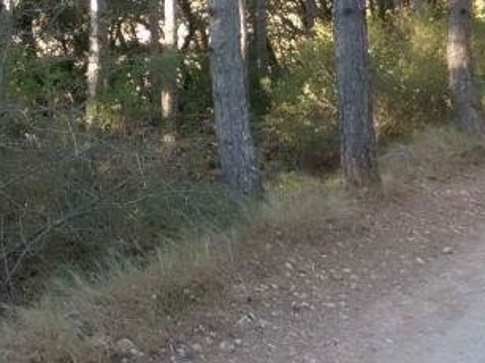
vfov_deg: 20.9
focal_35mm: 68
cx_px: 49
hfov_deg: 27.6
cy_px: 2
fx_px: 952
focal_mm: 4.6
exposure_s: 1/80
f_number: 3.2
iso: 400
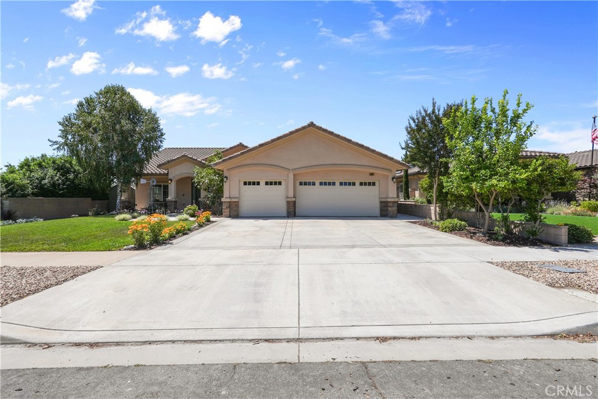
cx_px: 299
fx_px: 266
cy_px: 200
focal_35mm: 16
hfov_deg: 96.7
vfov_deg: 73.8
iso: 100
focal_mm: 16
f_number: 16
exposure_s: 1/125
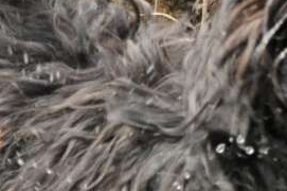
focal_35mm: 170
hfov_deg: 11.9
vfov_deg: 8.0
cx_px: 323
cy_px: 226
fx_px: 1354
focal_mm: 24
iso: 800
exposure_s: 1/800
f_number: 3.8
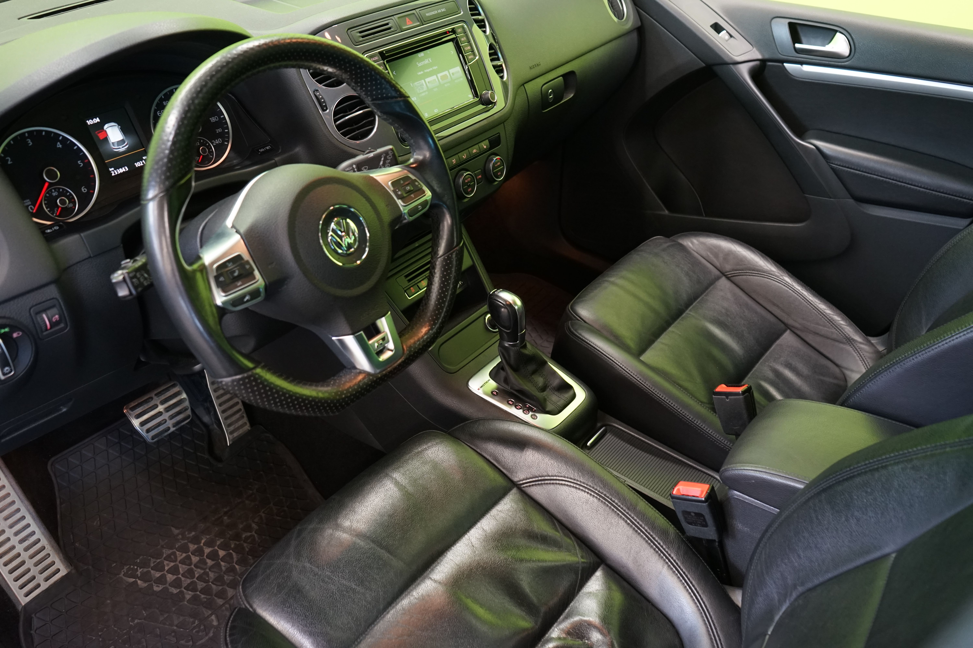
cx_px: 486
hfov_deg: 60.3
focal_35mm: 31
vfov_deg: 42.3
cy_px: 324
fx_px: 838
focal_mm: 31
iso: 2000
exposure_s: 1/20
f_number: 5.6
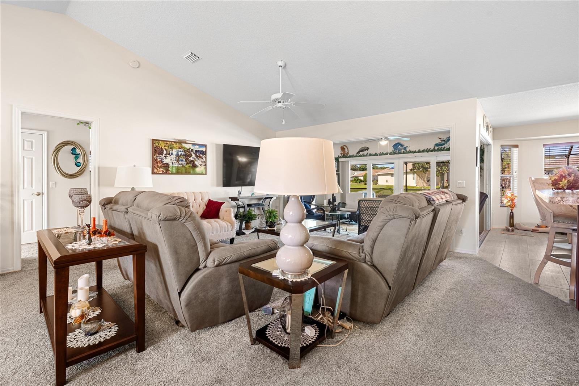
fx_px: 257
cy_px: 193
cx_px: 290
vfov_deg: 73.7
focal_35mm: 16
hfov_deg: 96.7
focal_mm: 16
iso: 400
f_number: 8
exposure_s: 1/200
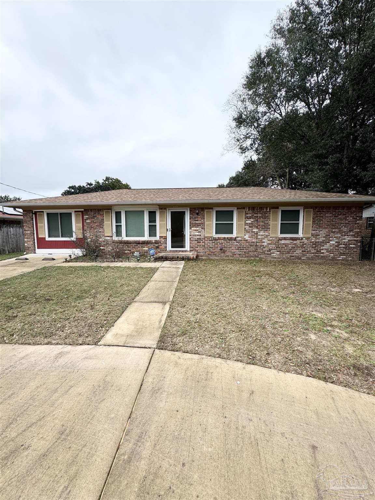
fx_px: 202
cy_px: 250
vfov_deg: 102.1
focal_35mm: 14
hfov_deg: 85.7
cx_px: 188
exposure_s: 1/734
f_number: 2.2
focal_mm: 2.22
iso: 40
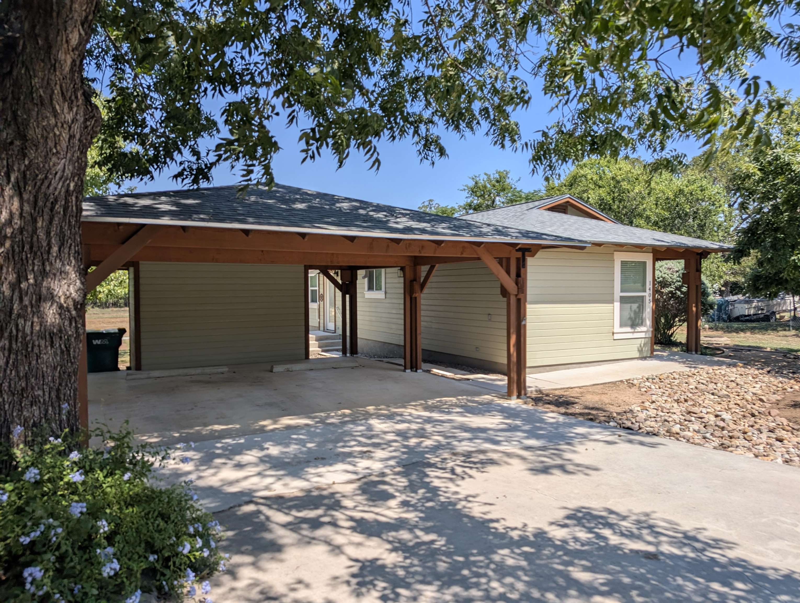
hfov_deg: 71.5
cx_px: 400
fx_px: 555
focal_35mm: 24
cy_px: 302
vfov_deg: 56.9
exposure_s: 1/863
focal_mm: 6.9
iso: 19
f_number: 1.68
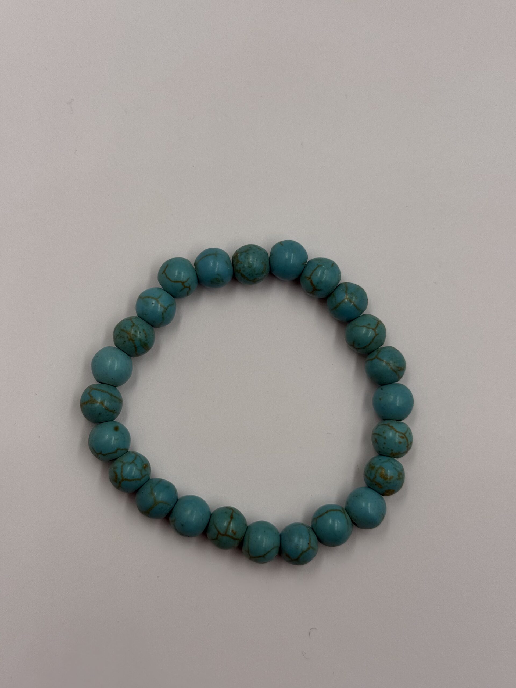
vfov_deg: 39.7
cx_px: 258
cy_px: 344
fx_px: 954
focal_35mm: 48
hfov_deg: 30.3
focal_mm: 6.76
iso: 64
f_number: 1.78
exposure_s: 1/1678
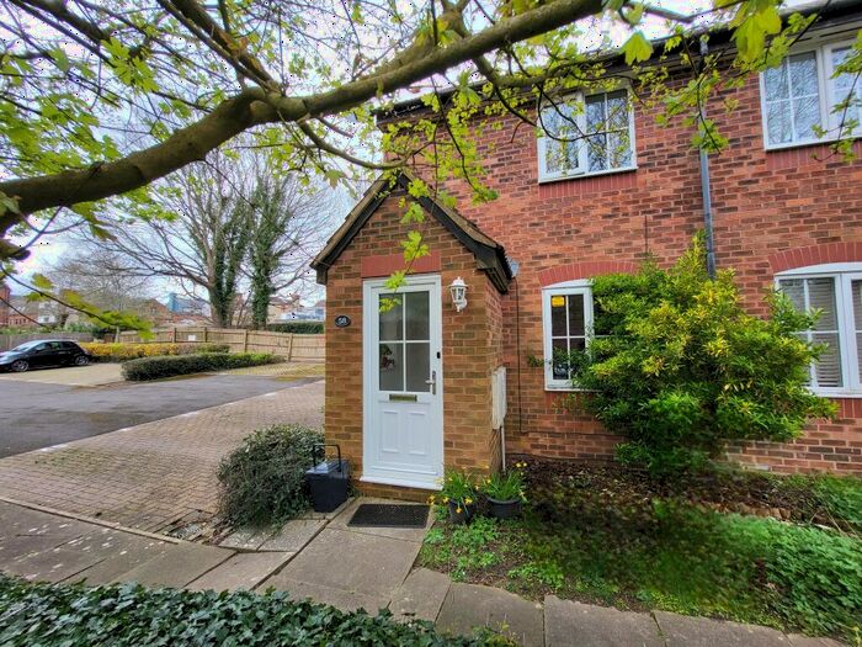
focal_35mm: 13
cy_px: 324
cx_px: 431
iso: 32
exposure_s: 1/217
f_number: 2.2
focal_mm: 1.74
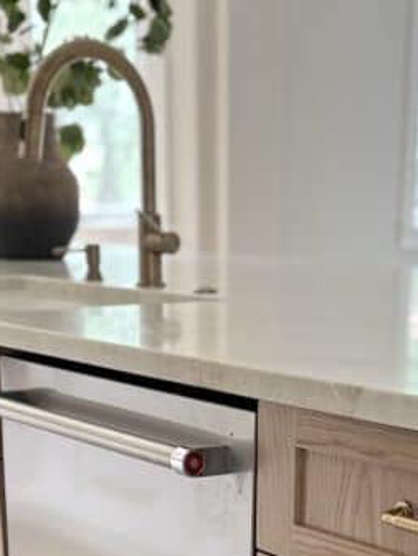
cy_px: 739
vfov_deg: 22.0
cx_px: 233
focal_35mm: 79
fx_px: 1271
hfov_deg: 18.7
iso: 160
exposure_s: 1/60
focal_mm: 5.96
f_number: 1.6
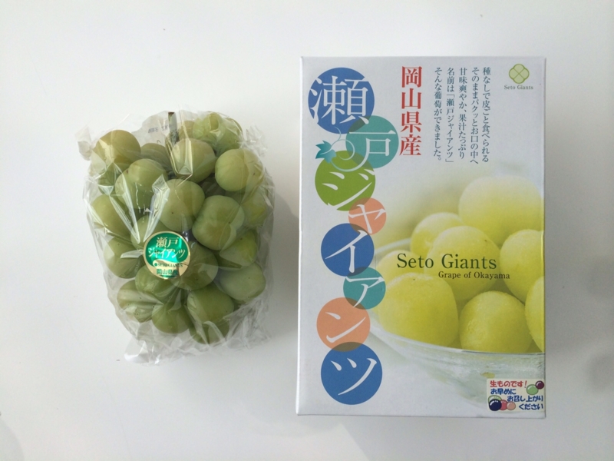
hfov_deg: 60.0
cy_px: 230
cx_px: 307
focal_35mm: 30
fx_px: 532
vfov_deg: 46.8
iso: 32
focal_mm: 4.12
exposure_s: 1/789
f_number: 2.2
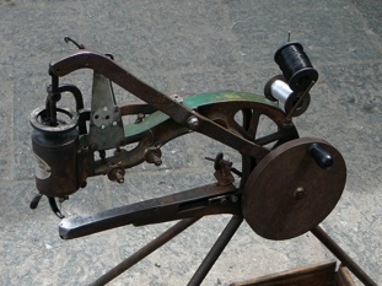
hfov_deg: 25.6
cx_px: 232
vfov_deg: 19.3
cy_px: 178
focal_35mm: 76
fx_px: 838
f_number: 3.5
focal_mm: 8.7
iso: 80
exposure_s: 1/250
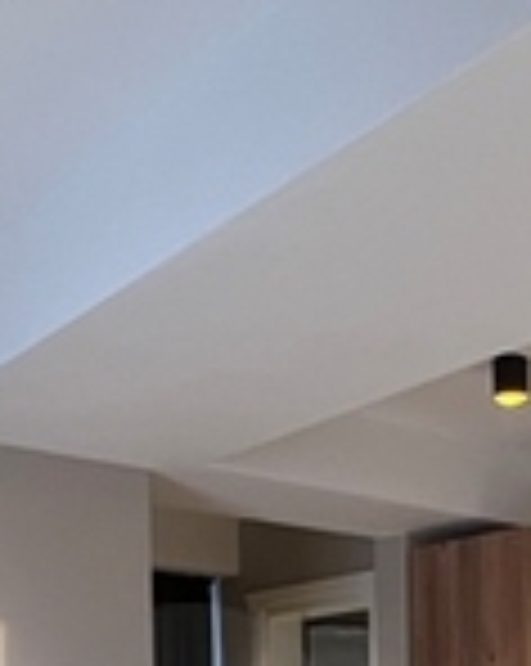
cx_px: 522
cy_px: 792
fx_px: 1083
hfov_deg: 26.2
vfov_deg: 29.5
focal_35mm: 55
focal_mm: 1.57
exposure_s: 1/50
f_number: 1.8
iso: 200
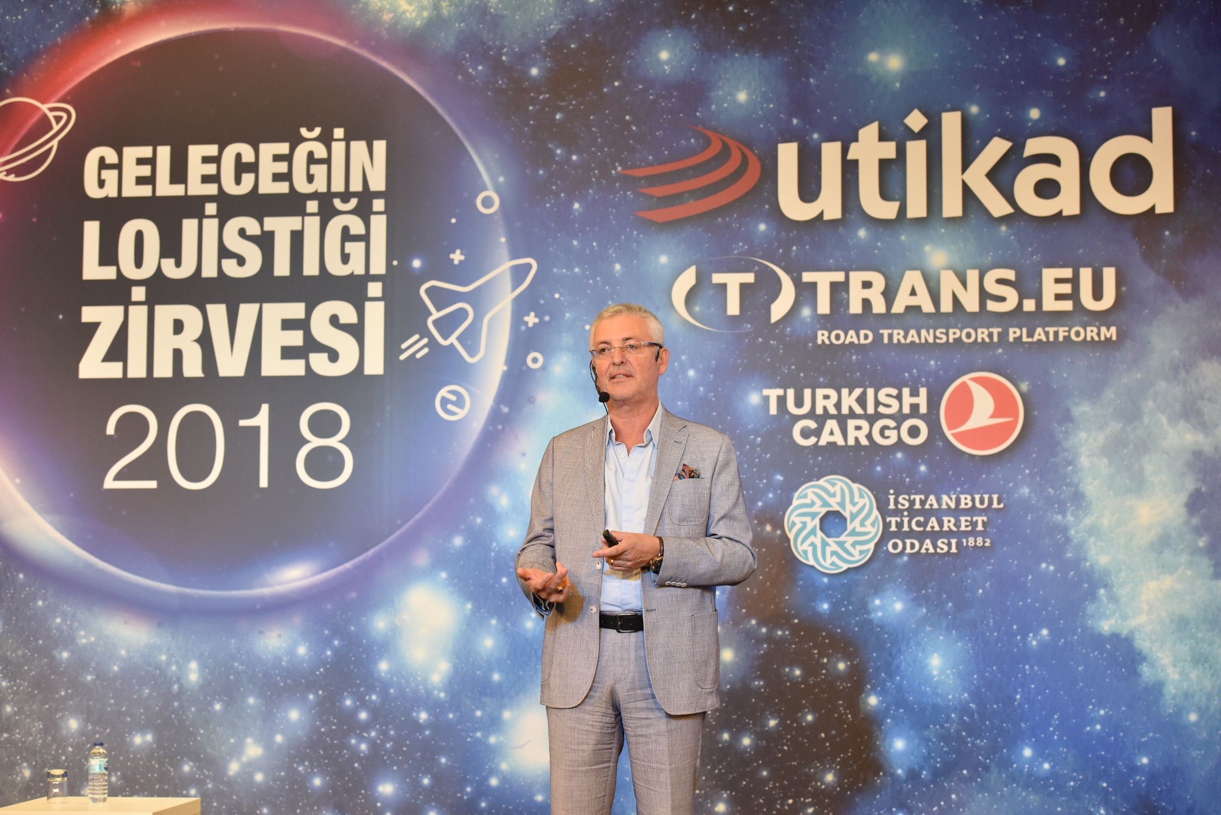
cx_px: 610
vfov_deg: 19.5
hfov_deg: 28.8
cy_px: 408
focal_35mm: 70
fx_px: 2375
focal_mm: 70
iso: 2000
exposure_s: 1/100
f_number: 5
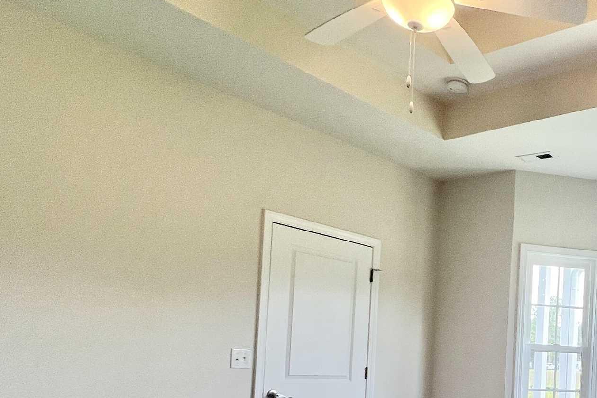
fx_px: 547
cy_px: 361
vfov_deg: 37.3
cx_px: 569
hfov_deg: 49.1
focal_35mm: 33
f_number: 1.8
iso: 50
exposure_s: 1/120
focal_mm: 1.57
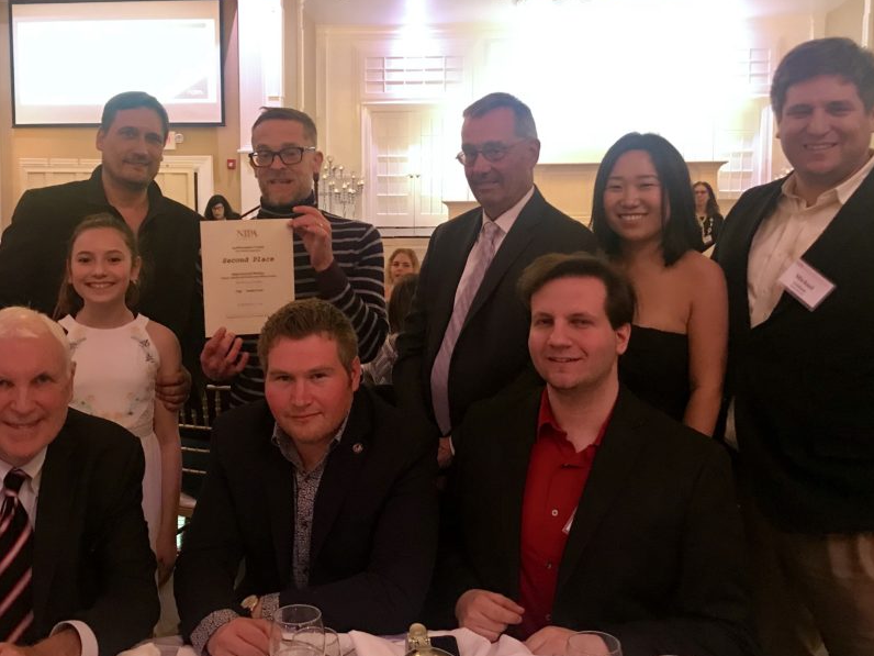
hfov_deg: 51.1
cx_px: 368
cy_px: 286
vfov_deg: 39.6
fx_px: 909
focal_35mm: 36
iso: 100
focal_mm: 3.99
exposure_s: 1/7
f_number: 1.8
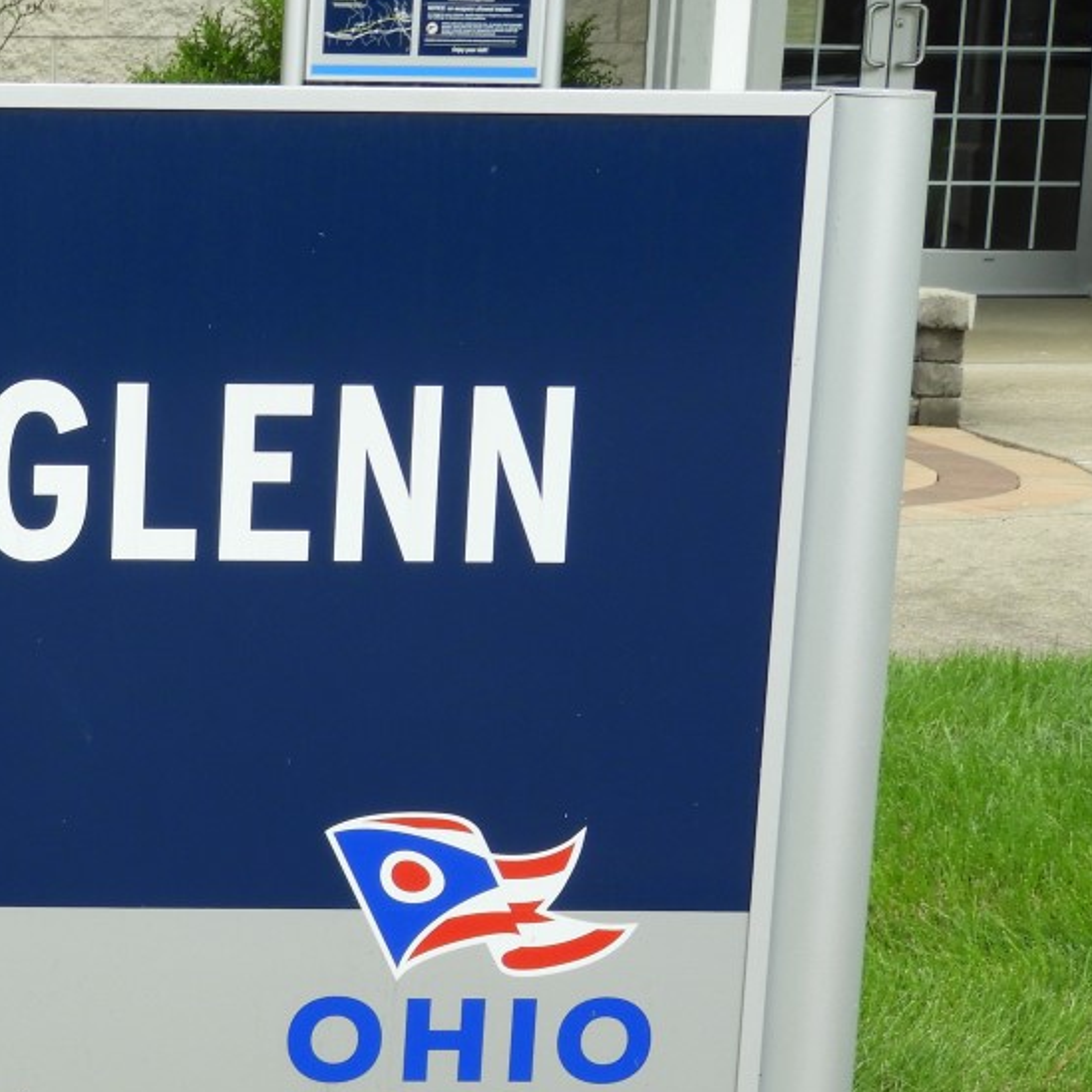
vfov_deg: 14.9
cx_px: -320
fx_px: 4140
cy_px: 999
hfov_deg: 14.4
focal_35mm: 116
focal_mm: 9
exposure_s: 1/320
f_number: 4
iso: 100
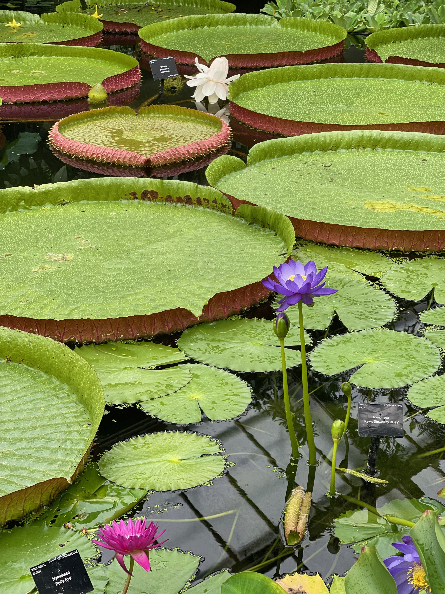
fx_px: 1097
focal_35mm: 64
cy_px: 297
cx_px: 222
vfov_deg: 30.3
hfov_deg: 22.9
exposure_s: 1/121
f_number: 2.2
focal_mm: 7.5
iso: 25
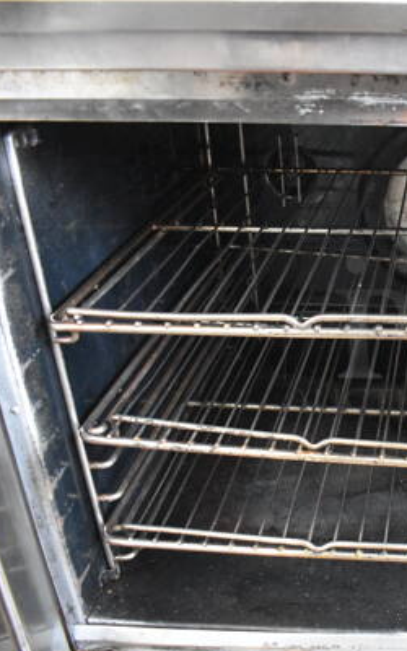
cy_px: 330
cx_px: 456
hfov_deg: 27.7
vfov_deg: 47.2
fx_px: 745
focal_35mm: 42
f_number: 3.5
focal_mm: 18
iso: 5000
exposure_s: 1/125
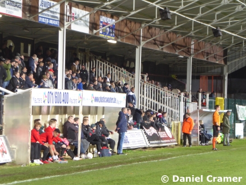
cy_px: 92
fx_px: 1315
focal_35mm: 185
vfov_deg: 8.0
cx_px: 123
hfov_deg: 10.7
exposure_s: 1/15
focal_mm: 33.2
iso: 400
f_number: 5.6
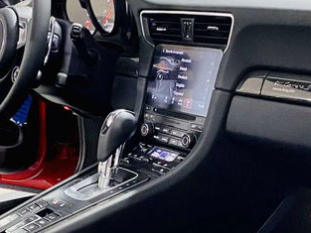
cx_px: 123
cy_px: 207
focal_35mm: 85
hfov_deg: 23.0
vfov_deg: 17.1
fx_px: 764
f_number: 1.8
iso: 500
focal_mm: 4.25
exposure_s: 1/50
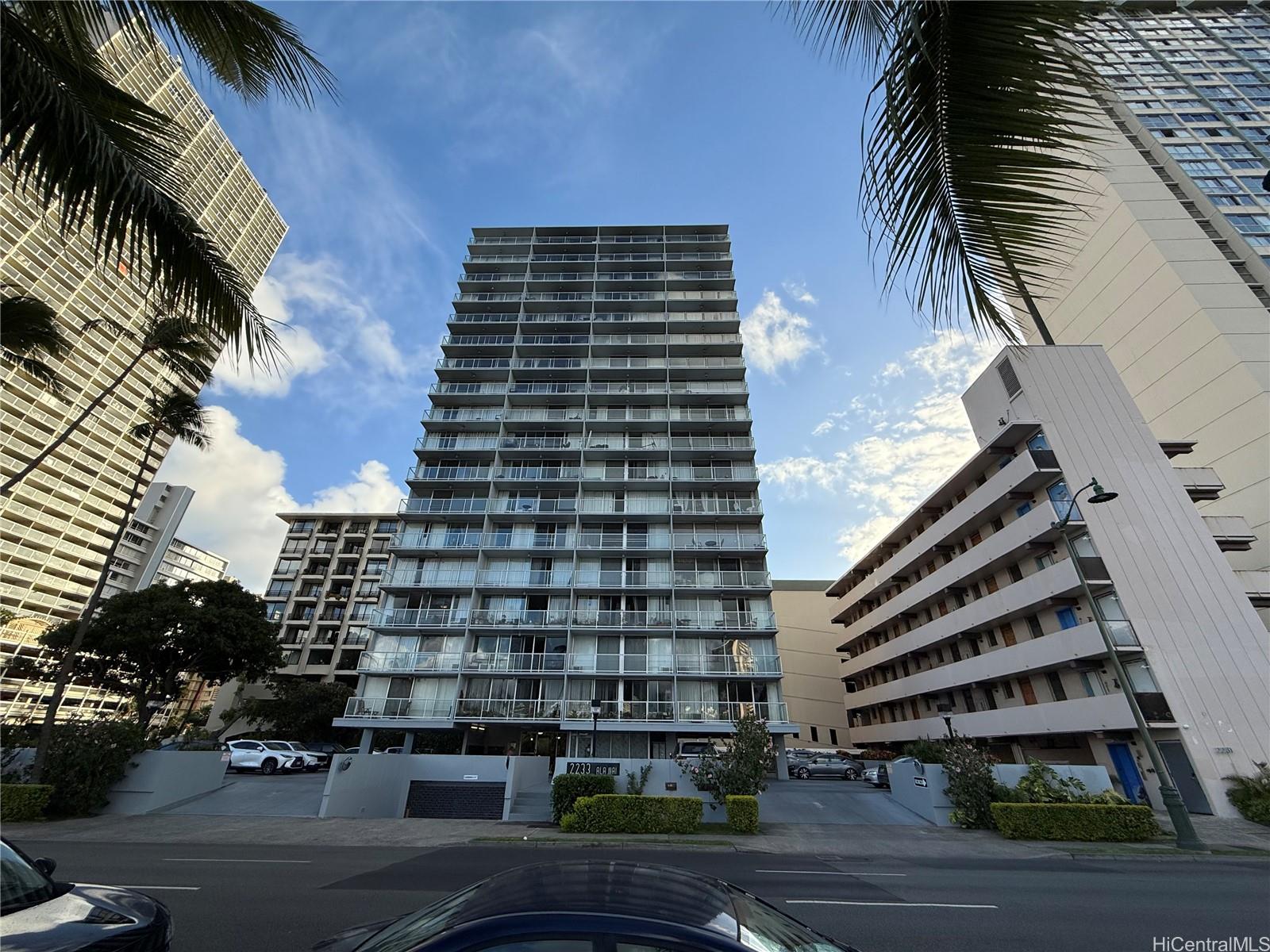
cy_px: 476
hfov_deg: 102.1
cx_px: 635
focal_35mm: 14
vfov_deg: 85.7
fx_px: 514
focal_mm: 2.22
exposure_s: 1/1285
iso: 64
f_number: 2.2
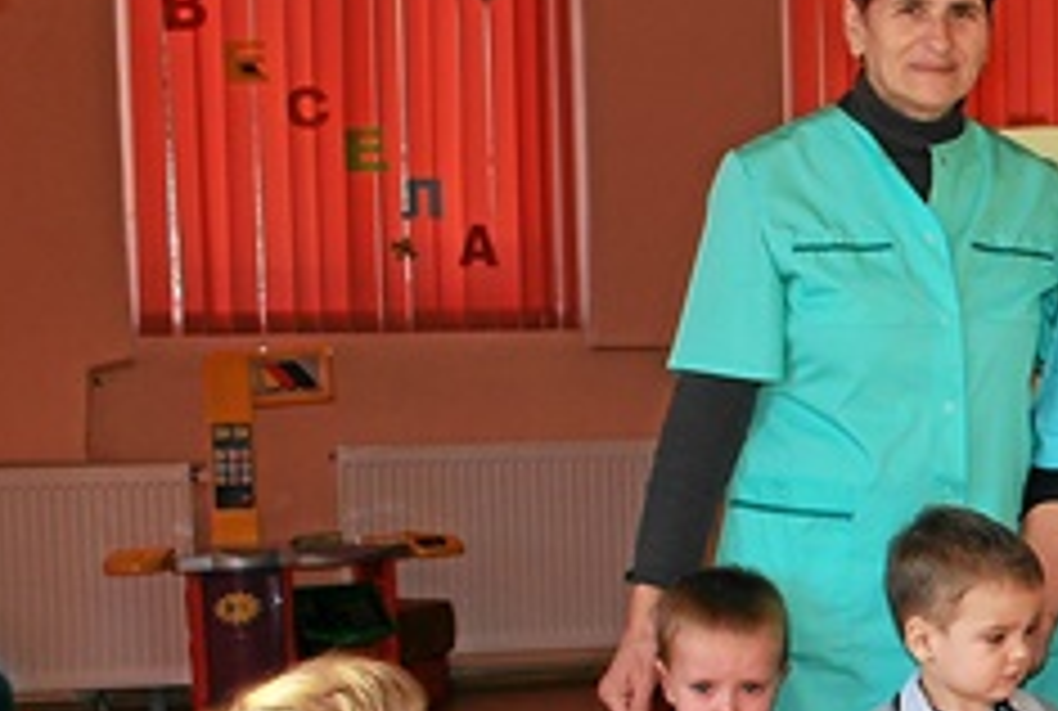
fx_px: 3005
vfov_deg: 13.4
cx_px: 1553
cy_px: 632
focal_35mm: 102
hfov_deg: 18.0
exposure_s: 1/60
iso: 200
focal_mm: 20
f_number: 5.6
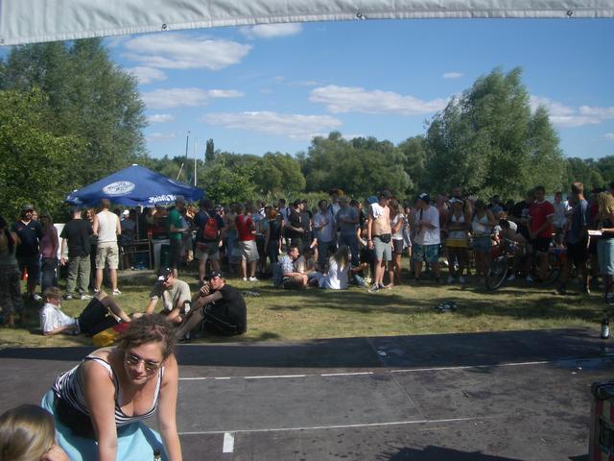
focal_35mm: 35
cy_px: 230
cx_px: 307
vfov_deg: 40.7
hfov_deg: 52.6
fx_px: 621
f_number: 4.3
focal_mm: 5.8
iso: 50
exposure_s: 1/640
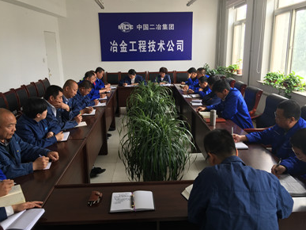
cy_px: 117
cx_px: 155
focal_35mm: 30
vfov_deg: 46.8
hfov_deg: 60.0
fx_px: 265
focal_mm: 4.15
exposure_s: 1/50
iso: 32
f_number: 2.2
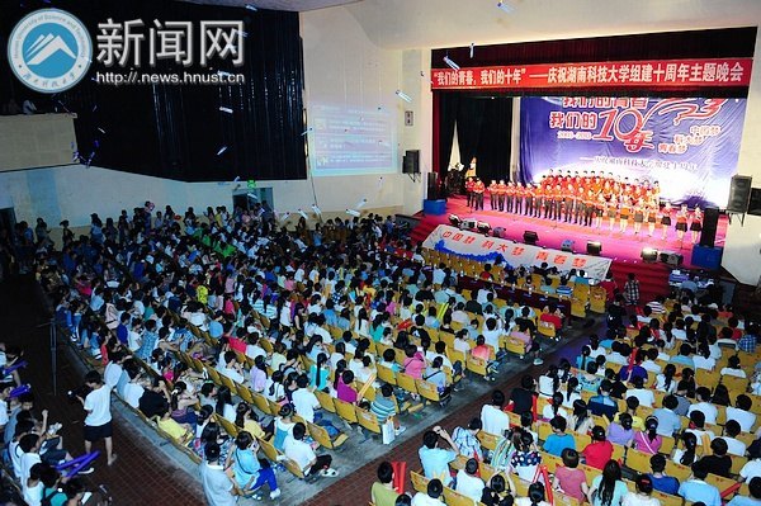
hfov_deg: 73.8
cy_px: 253
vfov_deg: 53.1
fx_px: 507
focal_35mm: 24
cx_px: 380
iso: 2000
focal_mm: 24
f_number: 5.6
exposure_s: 1/50
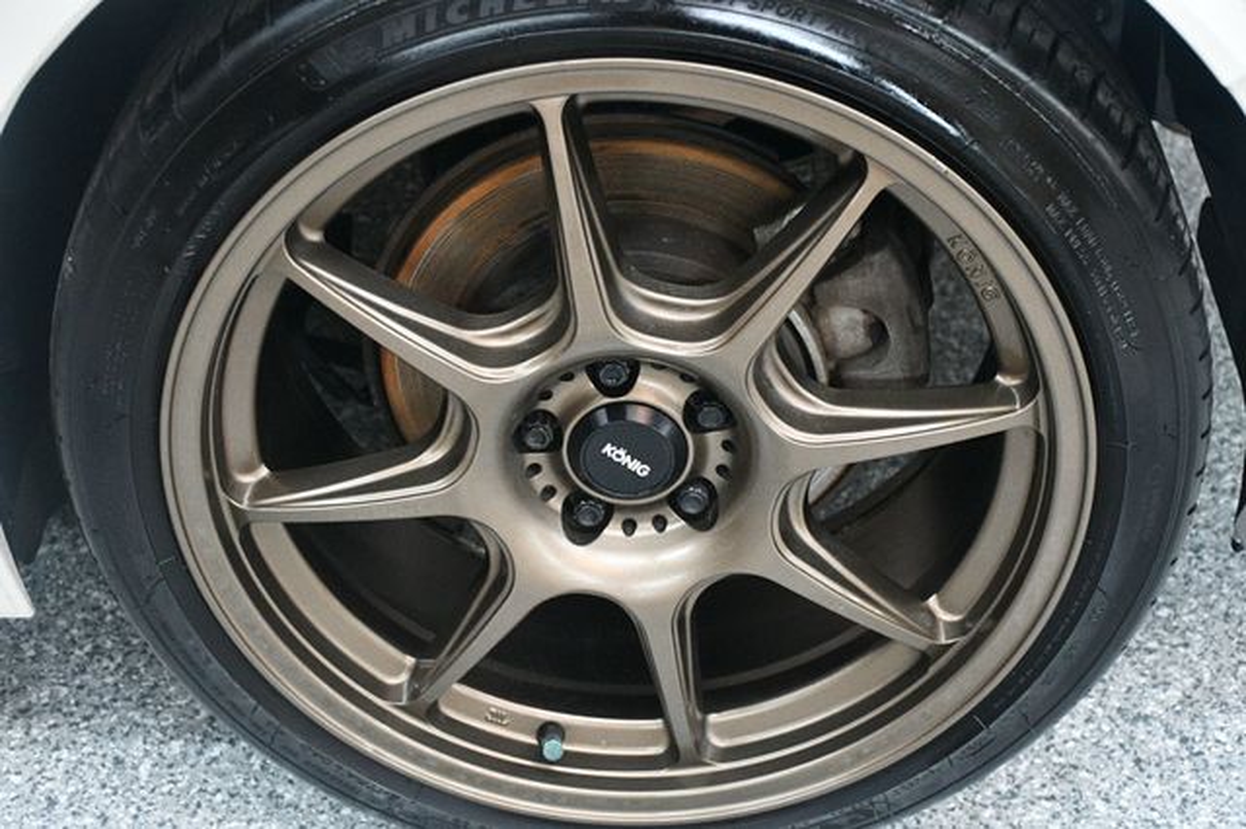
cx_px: 623
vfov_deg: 21.5
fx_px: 2179
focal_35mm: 63
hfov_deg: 31.9
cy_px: 414
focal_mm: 42
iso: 3600
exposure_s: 1/60
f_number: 4.5
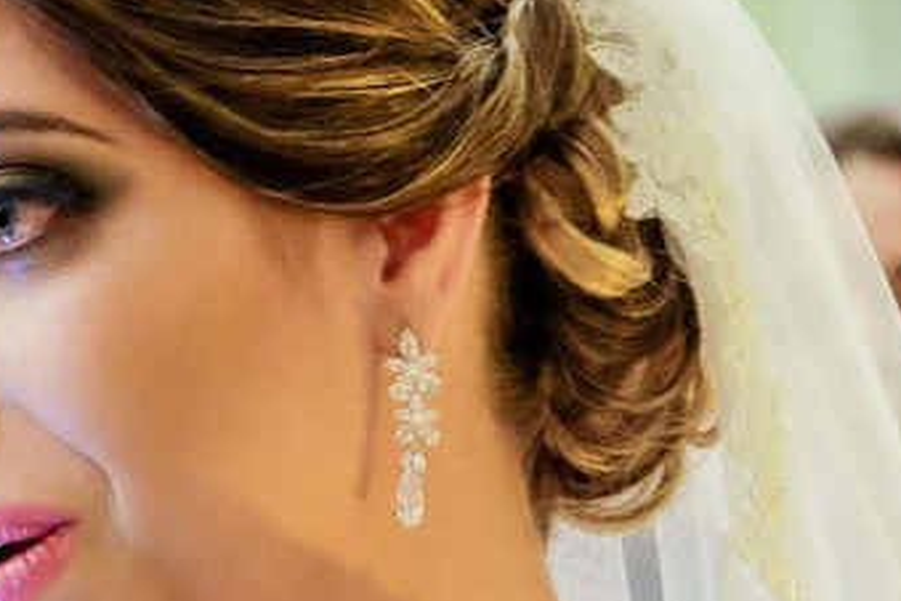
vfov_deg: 4.7
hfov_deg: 7.0
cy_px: 580
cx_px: 69
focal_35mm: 294
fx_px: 7358
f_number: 4
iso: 4000
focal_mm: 55
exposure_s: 1/80
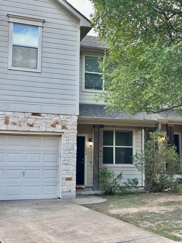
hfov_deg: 30.3
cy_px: 122
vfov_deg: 39.7
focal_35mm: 48
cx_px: 91
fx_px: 337
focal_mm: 6.86
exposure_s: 1/422
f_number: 1.78
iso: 64
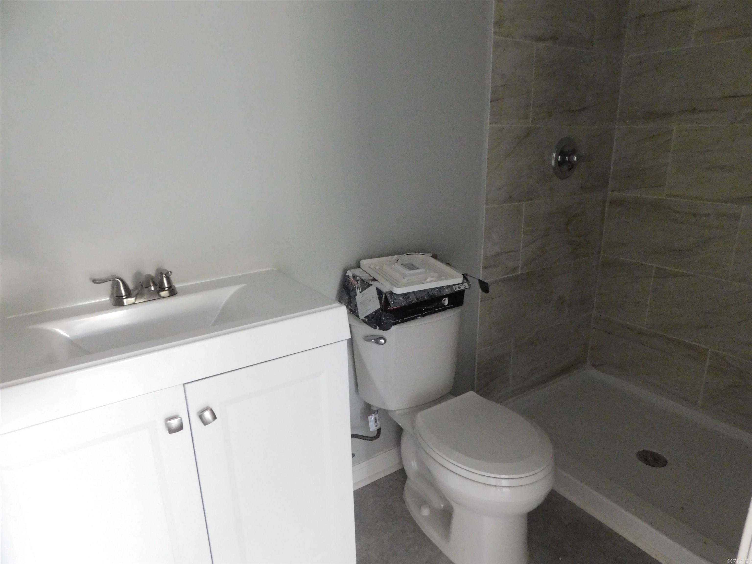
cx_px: 376
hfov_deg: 73.9
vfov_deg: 58.9
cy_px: 282
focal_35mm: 23
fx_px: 500
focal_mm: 4
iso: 800
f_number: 3
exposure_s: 1/4
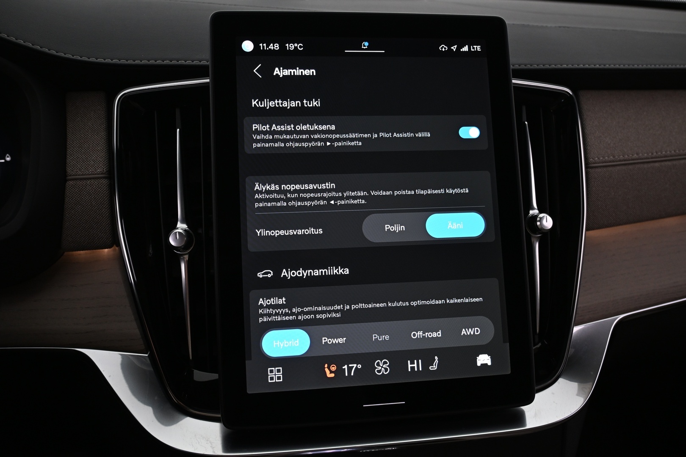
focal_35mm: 30
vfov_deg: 43.6
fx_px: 572
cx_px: 343
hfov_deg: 61.9
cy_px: 228
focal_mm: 20
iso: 800
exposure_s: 1/30
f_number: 3.8
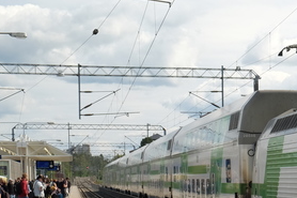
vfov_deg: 11.8
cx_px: 396
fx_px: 940
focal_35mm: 114
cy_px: 212
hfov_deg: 16.8
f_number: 6.4
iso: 200
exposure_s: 1/420
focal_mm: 26.5
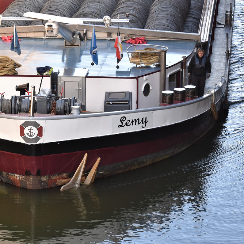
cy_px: 122
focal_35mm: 183
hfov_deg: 9.6
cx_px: 61
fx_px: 1457
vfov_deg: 9.6
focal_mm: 95
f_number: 4.5
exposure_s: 1/320
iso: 400
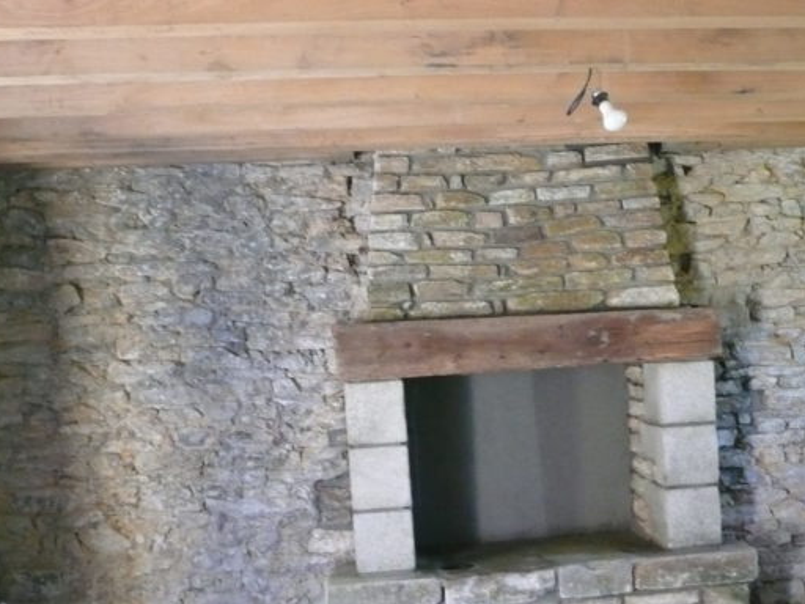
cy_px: 428
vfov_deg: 28.3
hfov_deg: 36.8
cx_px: 585
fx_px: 1186
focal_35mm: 51
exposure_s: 1/25
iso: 400
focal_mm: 5.4
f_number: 3
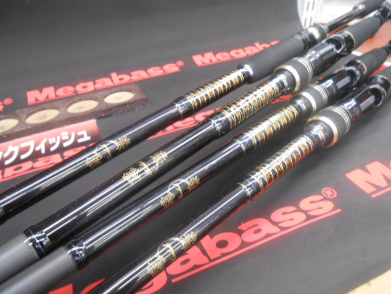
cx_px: 196
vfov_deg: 53.1
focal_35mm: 26
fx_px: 294
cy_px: 147
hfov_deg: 67.3
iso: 400
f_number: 3.5
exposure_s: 1/20
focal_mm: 4.6
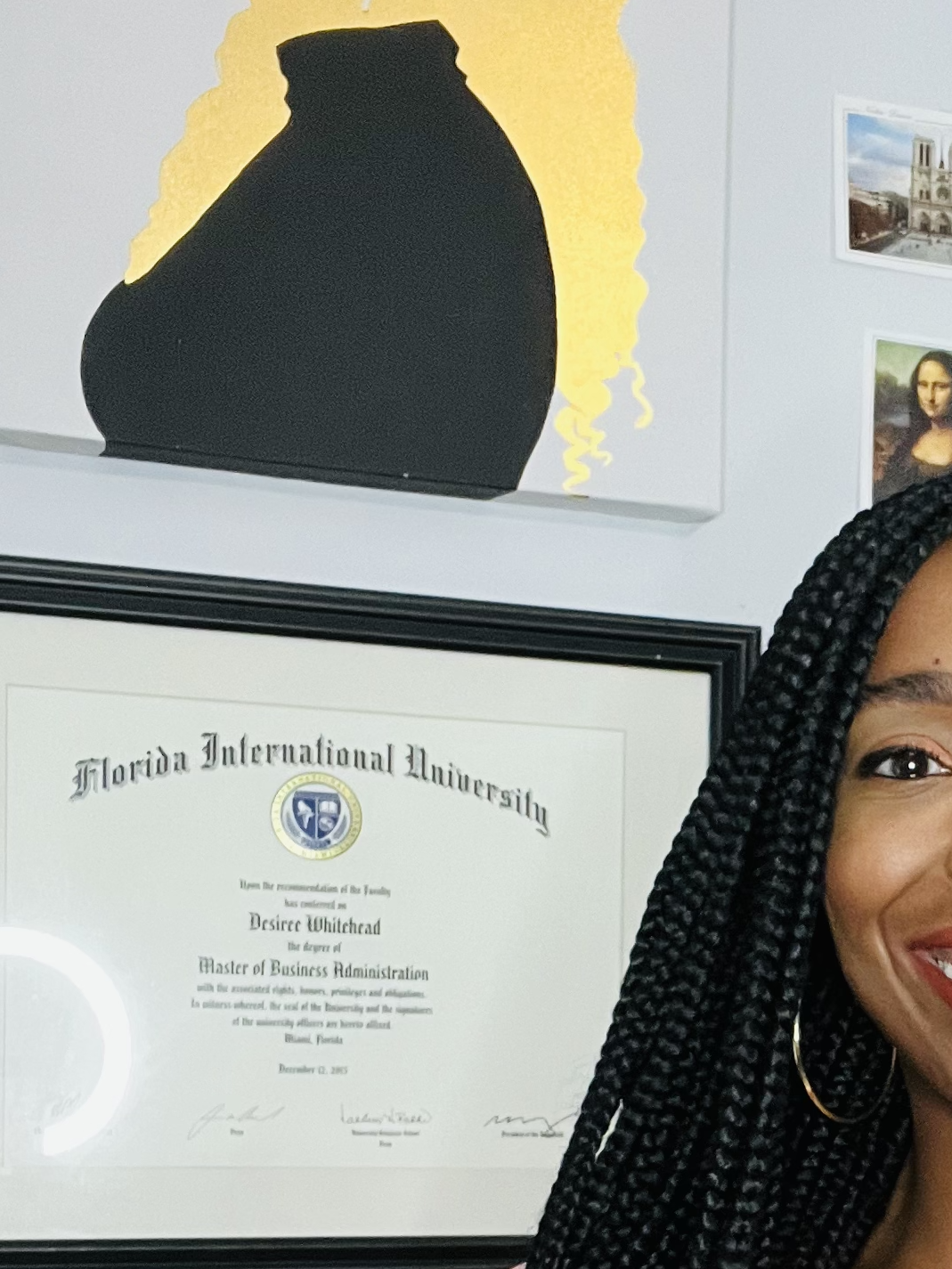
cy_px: 1102
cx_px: 1029
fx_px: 2383
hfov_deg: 21.5
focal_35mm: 65
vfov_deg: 28.8
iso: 320
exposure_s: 1/40
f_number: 2.2
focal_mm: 2.71
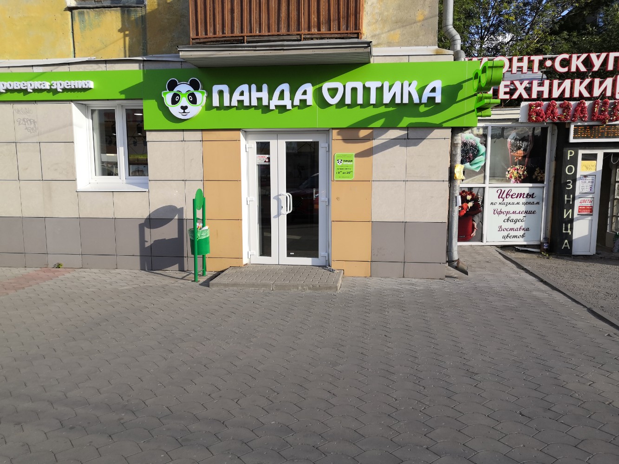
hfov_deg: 65.3
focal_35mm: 27
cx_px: 310
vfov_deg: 51.4
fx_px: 483
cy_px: 232
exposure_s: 1/625
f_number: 1.8
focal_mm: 3.95
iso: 50
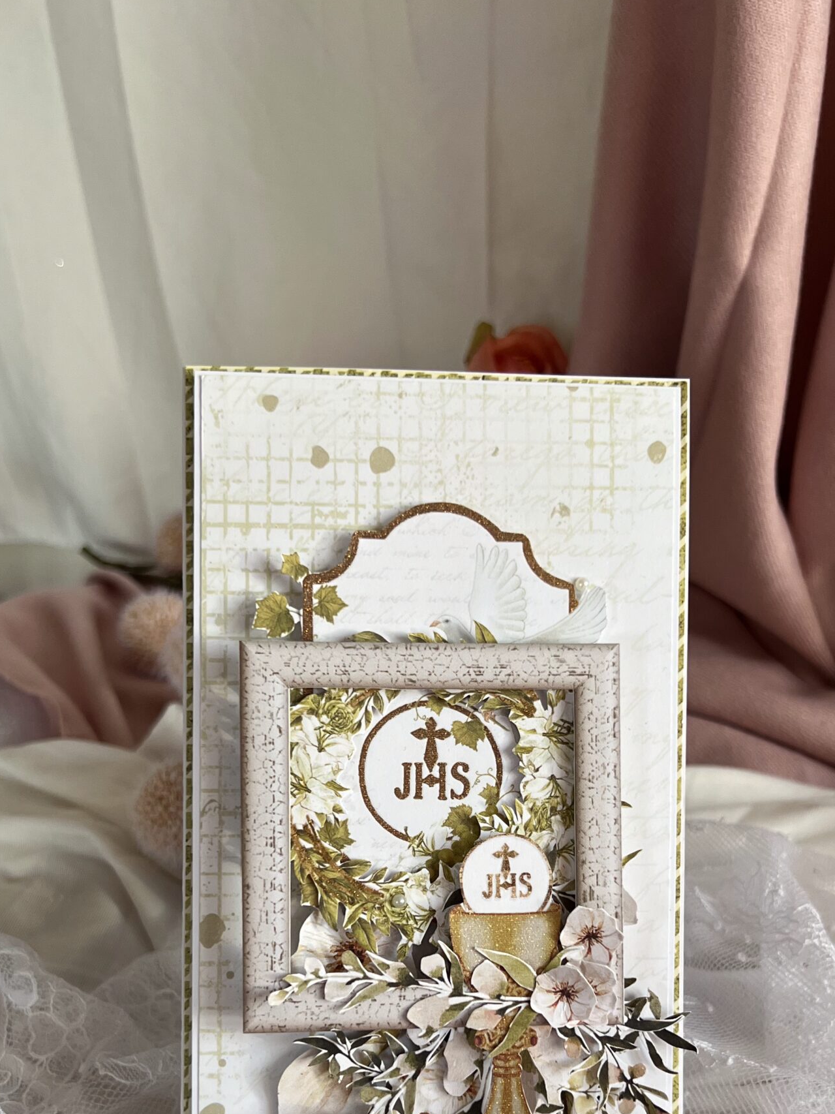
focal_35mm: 39
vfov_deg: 46.7
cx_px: 453
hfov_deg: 36.8
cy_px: 786
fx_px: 1254
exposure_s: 1/84
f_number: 1.5
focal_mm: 5.7
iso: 125
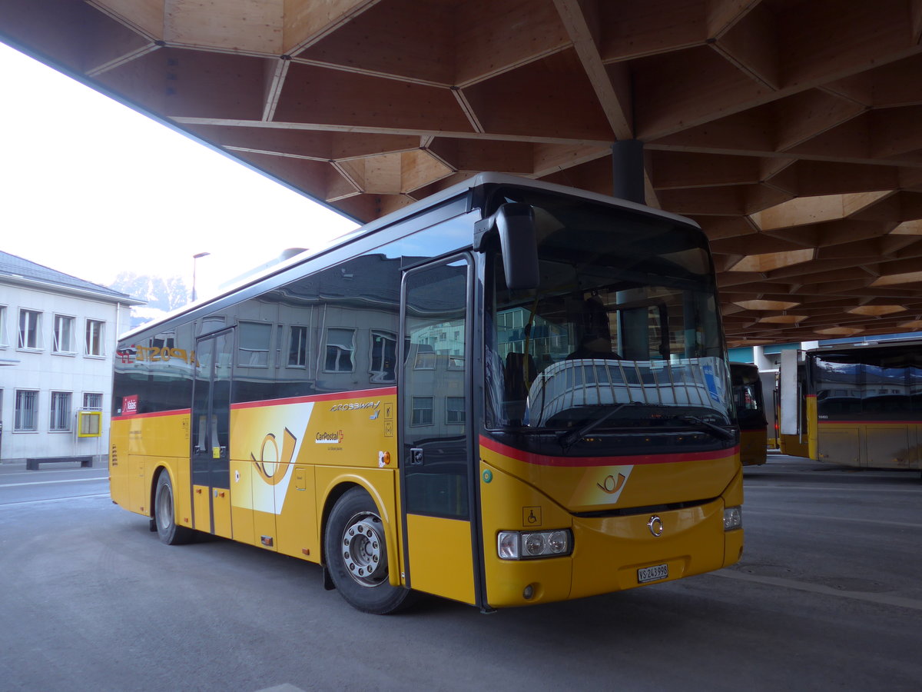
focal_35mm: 29
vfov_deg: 48.2
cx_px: 461
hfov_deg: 61.7
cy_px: 346
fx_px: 772
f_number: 2
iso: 80
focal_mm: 6
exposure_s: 1/60
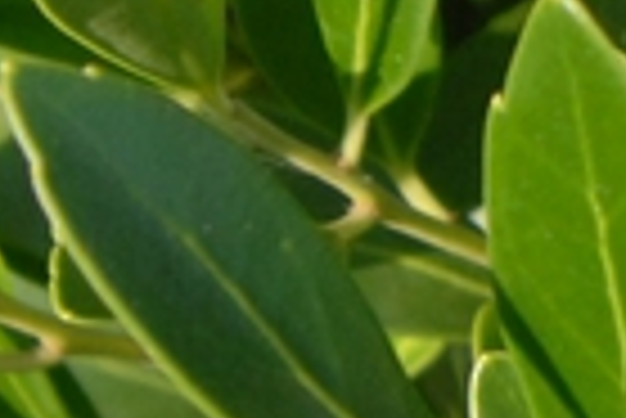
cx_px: 1995
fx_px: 11541
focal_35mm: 663
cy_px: -883
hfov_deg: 3.0
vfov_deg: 2.1
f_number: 7.1
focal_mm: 60
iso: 400
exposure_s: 1/200
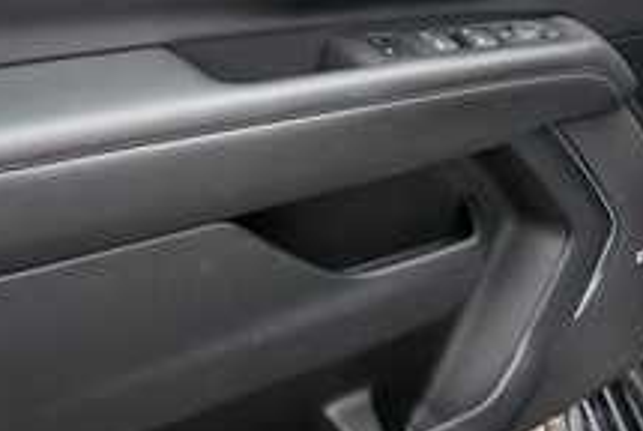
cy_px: 79
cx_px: 296
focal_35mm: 39
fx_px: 698
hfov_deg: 49.4
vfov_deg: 33.2
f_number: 5
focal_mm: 14
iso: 1100
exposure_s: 1/125
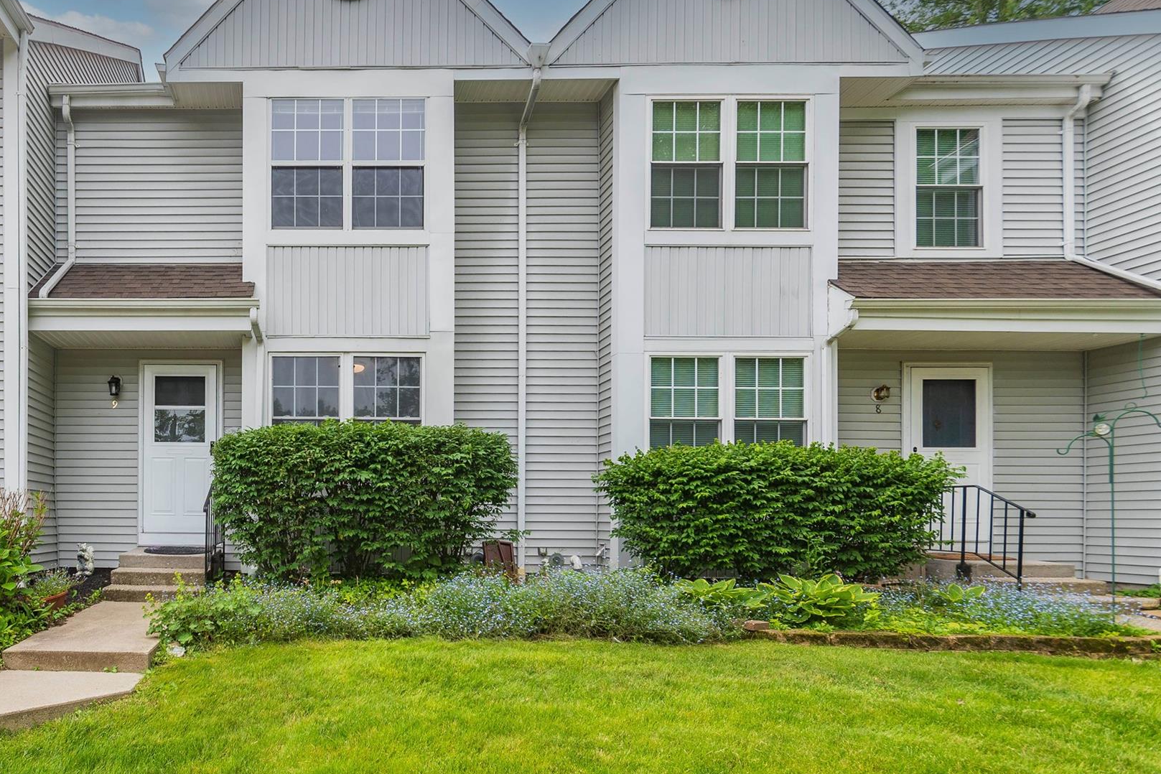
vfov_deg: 64.2
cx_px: 442
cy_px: 330
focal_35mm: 19
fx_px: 613
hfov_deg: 85.4
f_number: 7.1
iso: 100
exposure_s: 1/200
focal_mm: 10
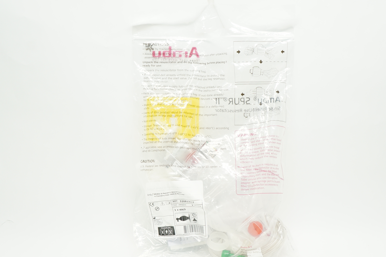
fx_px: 450
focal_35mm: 42
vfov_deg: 31.8
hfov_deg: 46.4
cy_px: 143
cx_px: 213
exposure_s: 1/40
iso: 400
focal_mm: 24
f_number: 6.3
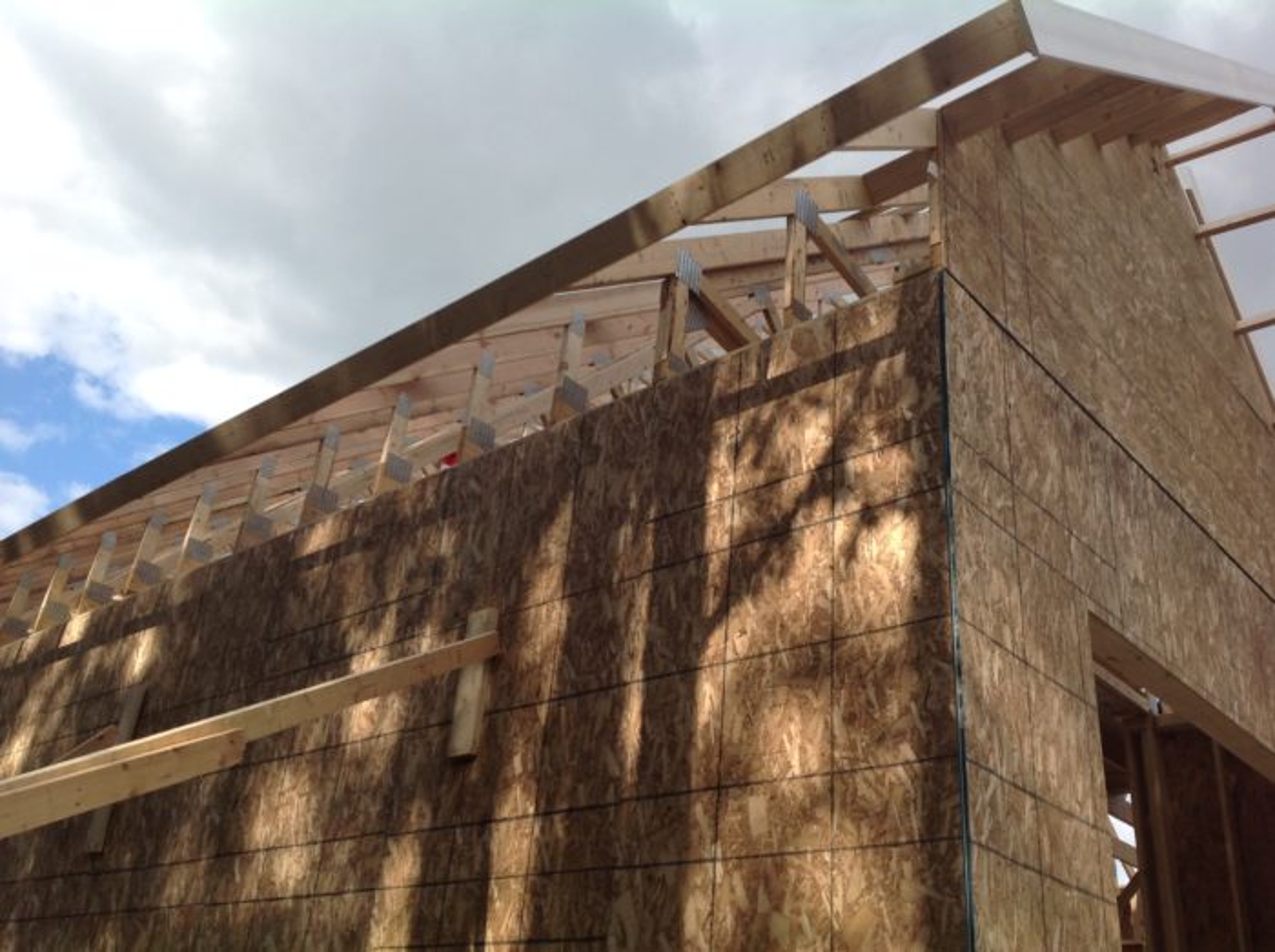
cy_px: 476
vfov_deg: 40.6
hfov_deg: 52.7
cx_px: 638
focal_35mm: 35
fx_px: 1287
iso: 50
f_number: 2.4
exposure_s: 1/975
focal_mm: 4.28
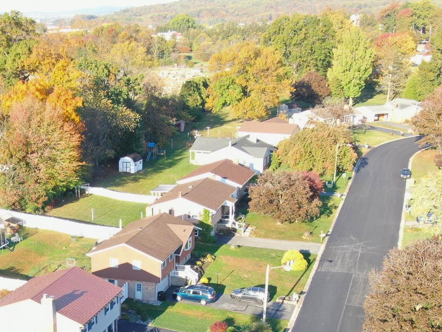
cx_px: 138
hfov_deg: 30.0
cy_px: 305
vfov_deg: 22.3
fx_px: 817
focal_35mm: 64
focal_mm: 5.82
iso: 100
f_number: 3.2
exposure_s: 1/160
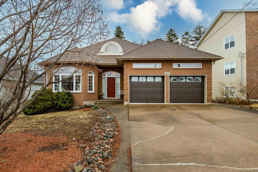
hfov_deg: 53.1
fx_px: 258
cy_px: 86
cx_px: 129
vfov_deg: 36.9
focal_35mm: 36
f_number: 6.3
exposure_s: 1/320
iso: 400
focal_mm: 24
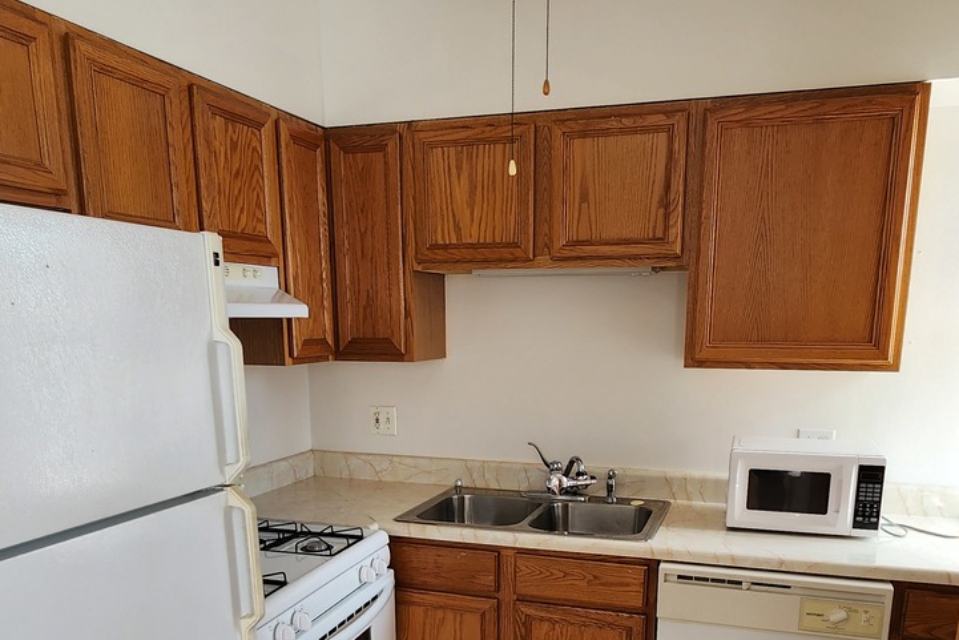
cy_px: 503
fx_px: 719
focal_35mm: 27
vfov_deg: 45.7
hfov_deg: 67.3
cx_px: 503
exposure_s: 1/120
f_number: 2.2
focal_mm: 2.2
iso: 100
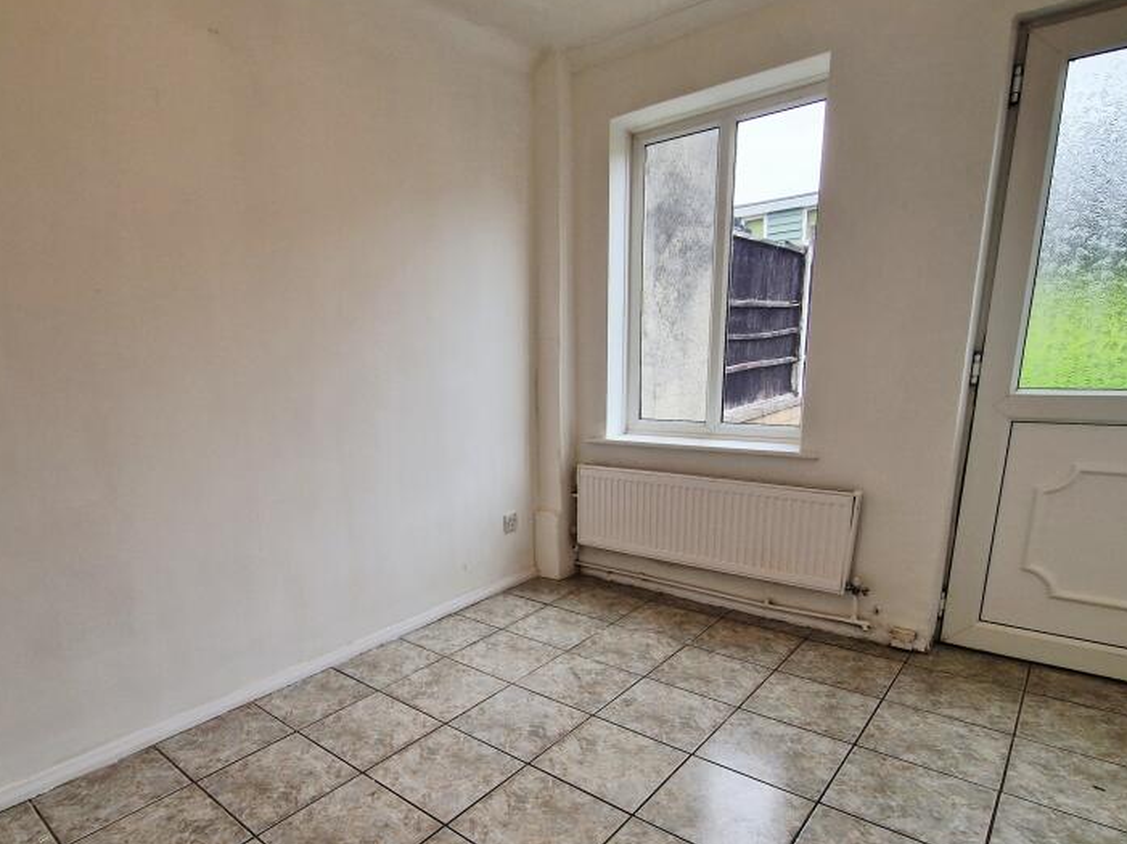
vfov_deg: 67.7
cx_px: 477
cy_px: 522
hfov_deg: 84.1
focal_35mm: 19
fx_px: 618
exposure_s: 1/100
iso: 80
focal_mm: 2.2
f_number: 2.2
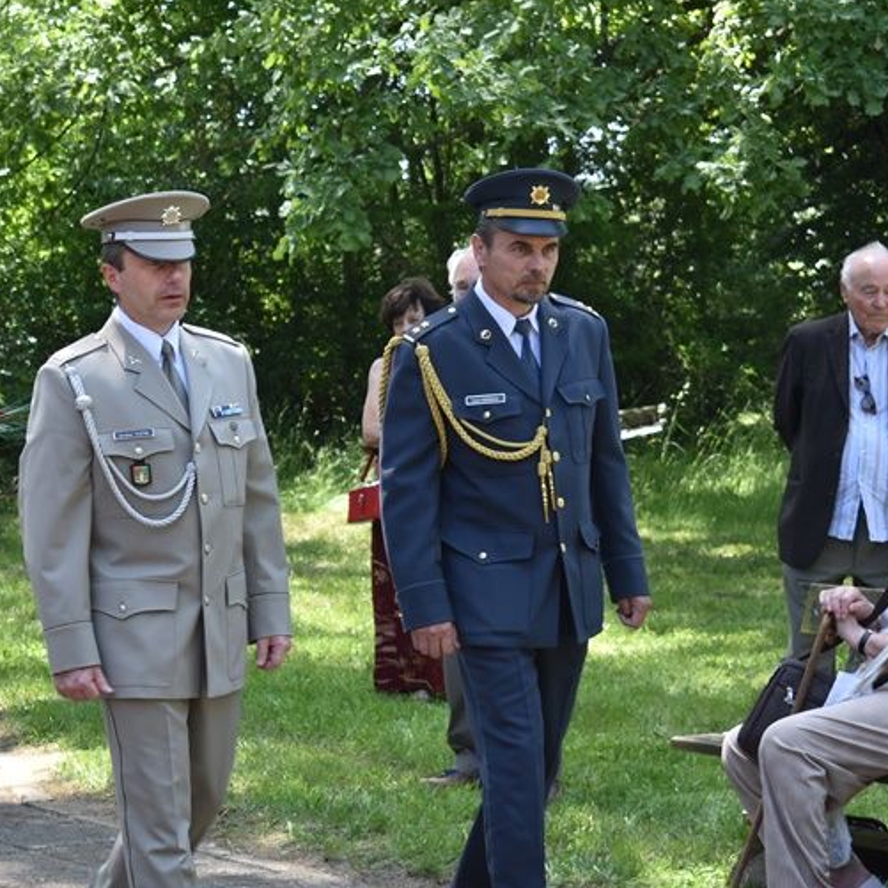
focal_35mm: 125
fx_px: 3628
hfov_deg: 13.8
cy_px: 588
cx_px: 30
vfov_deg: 13.9
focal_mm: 48
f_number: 5.3
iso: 140
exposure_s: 1/80
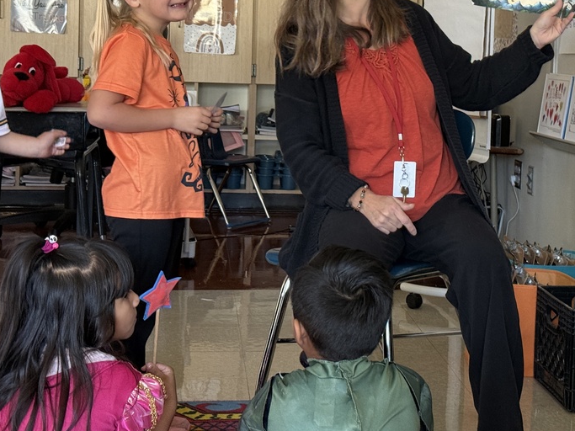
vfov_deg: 20.3
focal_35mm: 72
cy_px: 119
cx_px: 413
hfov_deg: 26.8
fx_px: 1196
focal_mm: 6.76
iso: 250
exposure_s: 1/40
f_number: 1.78
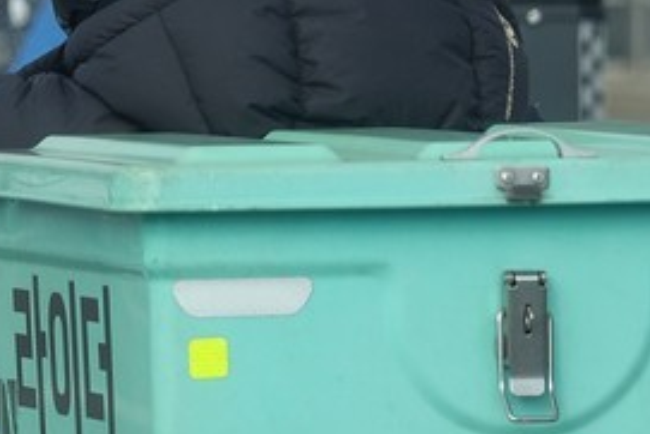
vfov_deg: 2.5
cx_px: 74
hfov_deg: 3.8
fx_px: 9881
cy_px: 209
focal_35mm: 547
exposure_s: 1/250
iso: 100
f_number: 4
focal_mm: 90.45
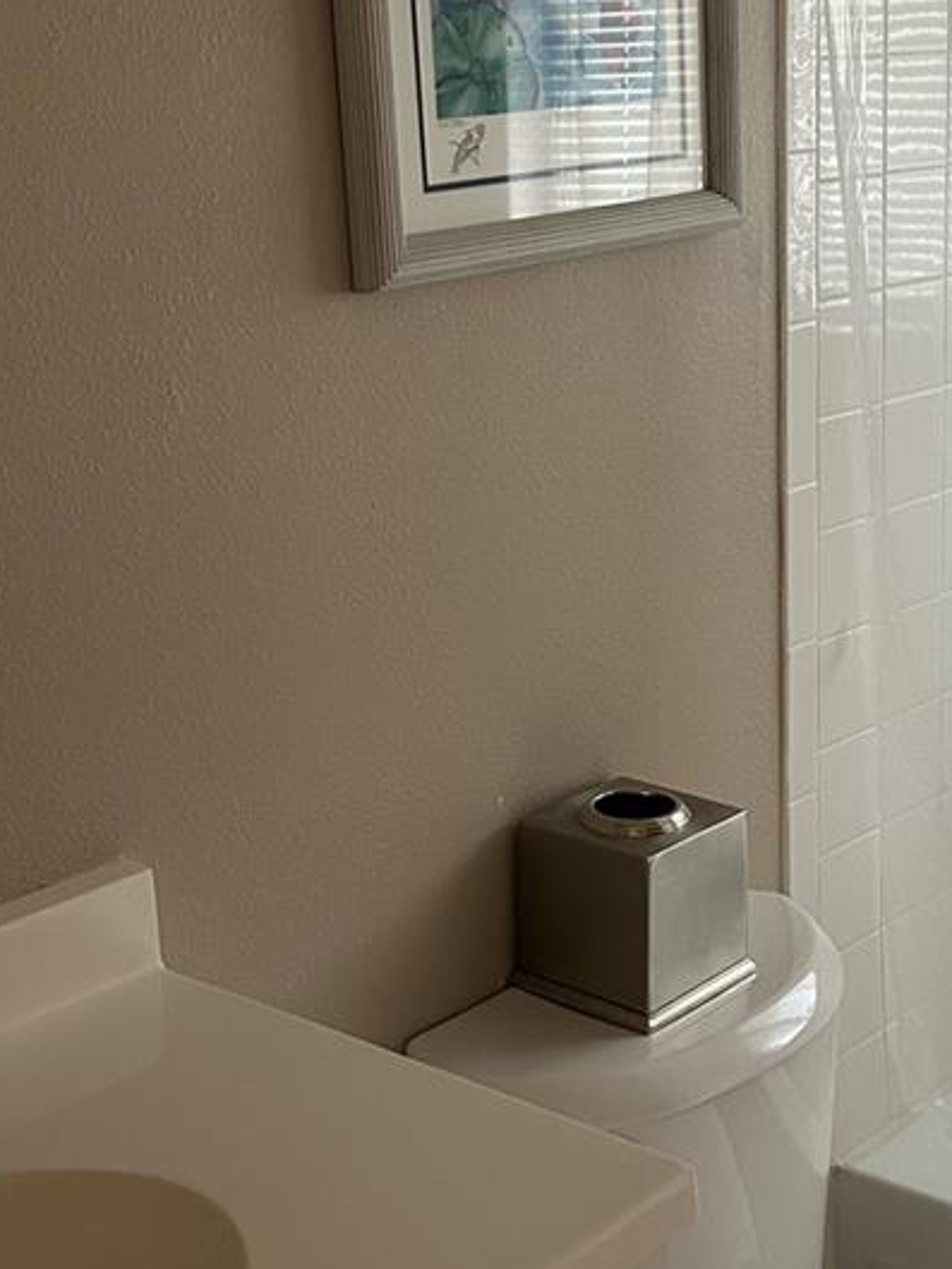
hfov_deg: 24.7
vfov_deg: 32.7
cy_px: 552
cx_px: 664
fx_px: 2163
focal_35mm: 59
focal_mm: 5.7
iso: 320
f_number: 1.5
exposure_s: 1/60
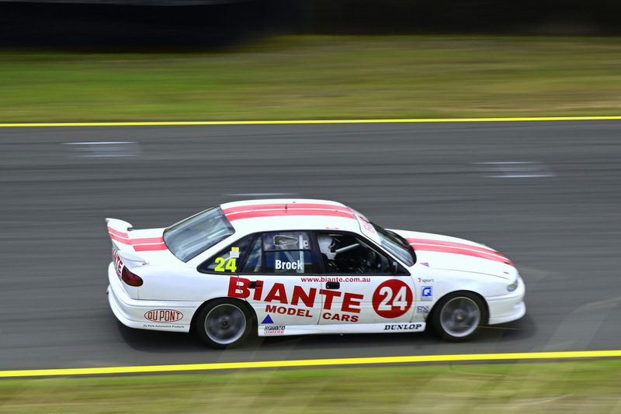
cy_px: 207
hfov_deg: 17.1
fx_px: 2071
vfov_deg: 11.4
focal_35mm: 120
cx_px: 310
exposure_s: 1/60
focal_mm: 80
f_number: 18
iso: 100
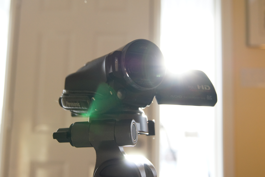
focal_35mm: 52
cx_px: 132
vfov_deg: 25.7
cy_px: 88
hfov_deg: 37.9
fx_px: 386
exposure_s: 1/400
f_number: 5.6
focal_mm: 35
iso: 800
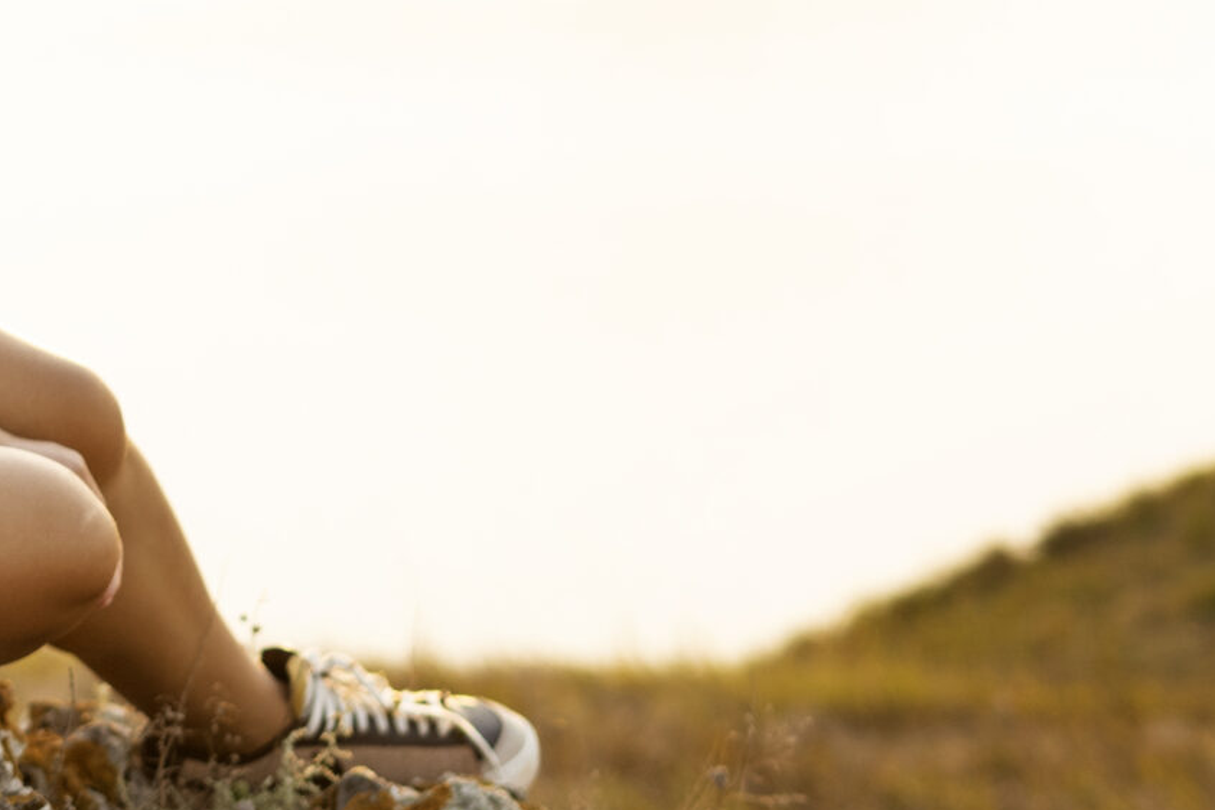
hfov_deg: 13.3
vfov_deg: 8.9
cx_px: -82
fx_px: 5129
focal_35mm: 152
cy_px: -178
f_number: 2.8
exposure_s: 1/160
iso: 320
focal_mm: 50
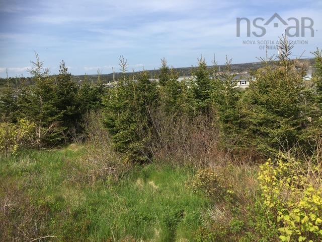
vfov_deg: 48.2
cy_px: 121
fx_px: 270
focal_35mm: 29
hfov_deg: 61.7
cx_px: 161
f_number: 2.2
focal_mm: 4.15
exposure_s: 1/1980
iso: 32
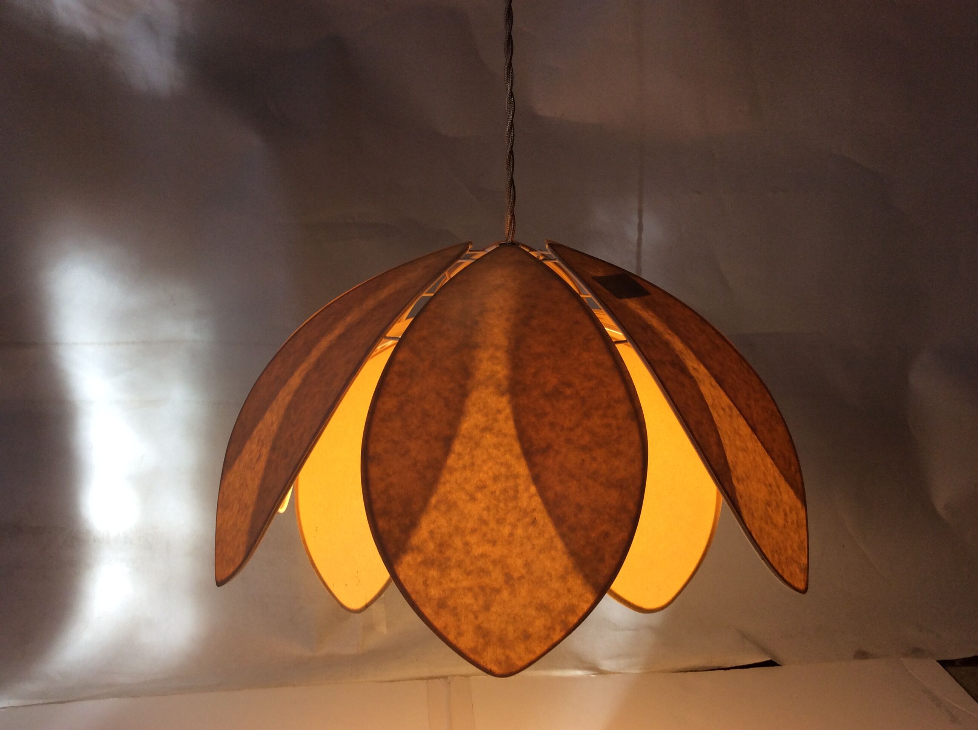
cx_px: 489
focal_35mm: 32
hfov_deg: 56.9
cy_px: 365
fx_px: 903
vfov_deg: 44.1
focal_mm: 3.3
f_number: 2.4
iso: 50
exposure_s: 1/100
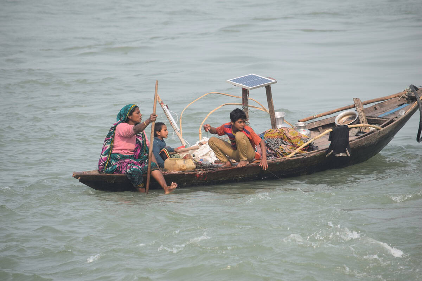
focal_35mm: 330
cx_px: 211
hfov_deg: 6.2
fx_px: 3868
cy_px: 140
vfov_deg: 4.2
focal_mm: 220
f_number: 7.1
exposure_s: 1/800
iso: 200
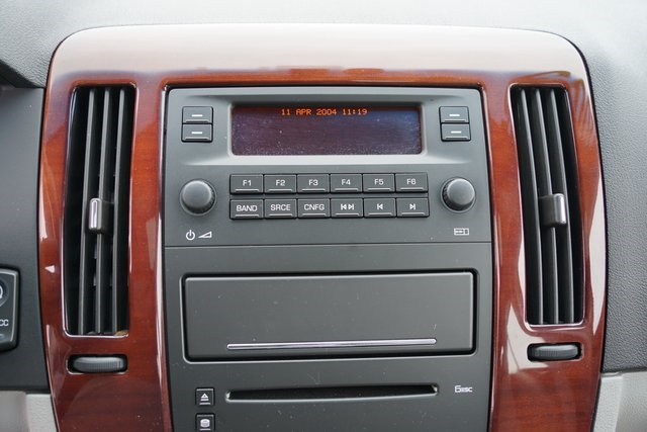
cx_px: 324
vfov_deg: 38.9
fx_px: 611
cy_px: 216
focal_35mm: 34
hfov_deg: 55.8
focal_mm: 34
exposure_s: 1/60
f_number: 4
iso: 250
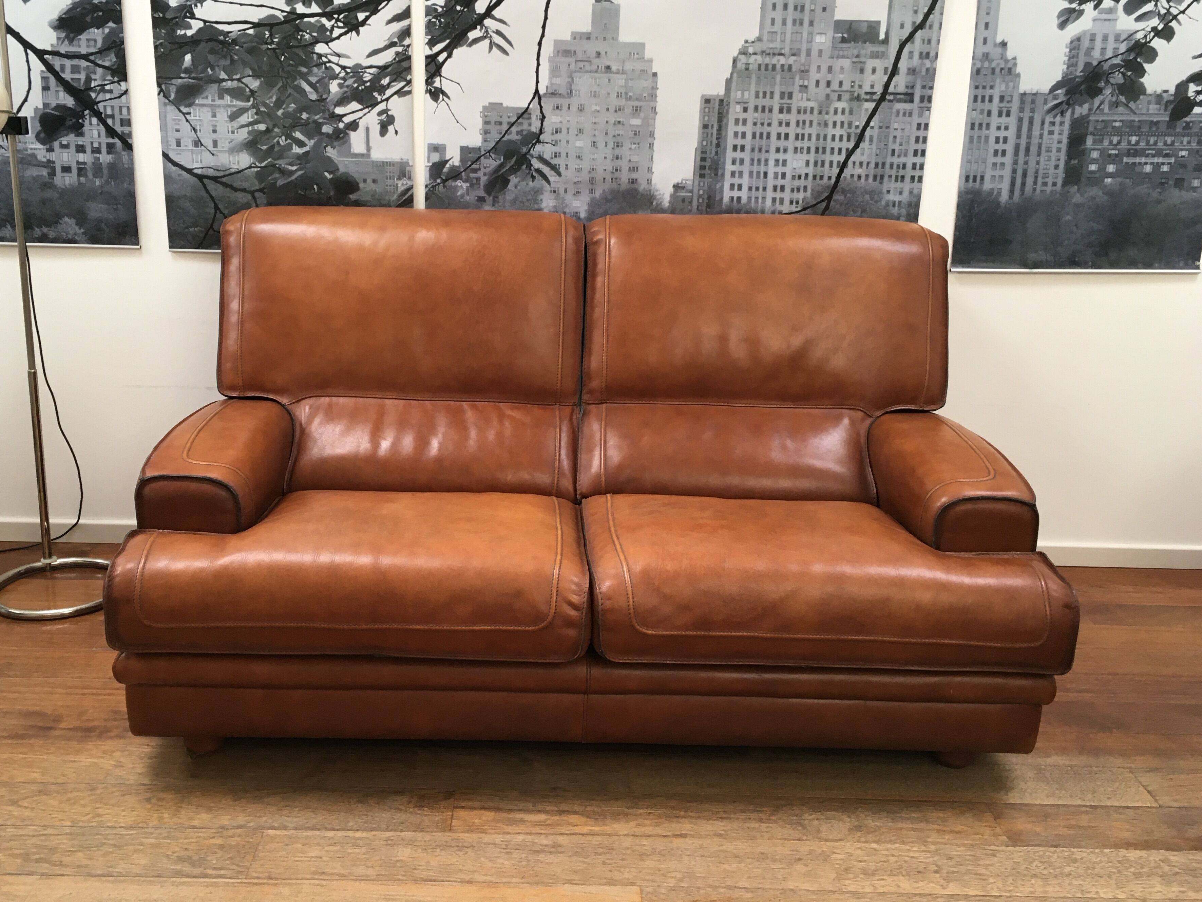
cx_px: 546
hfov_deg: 55.3
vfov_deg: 42.9
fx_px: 1146
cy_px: 394
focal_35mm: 33
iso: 64
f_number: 2.2
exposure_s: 1/33
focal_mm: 4.15
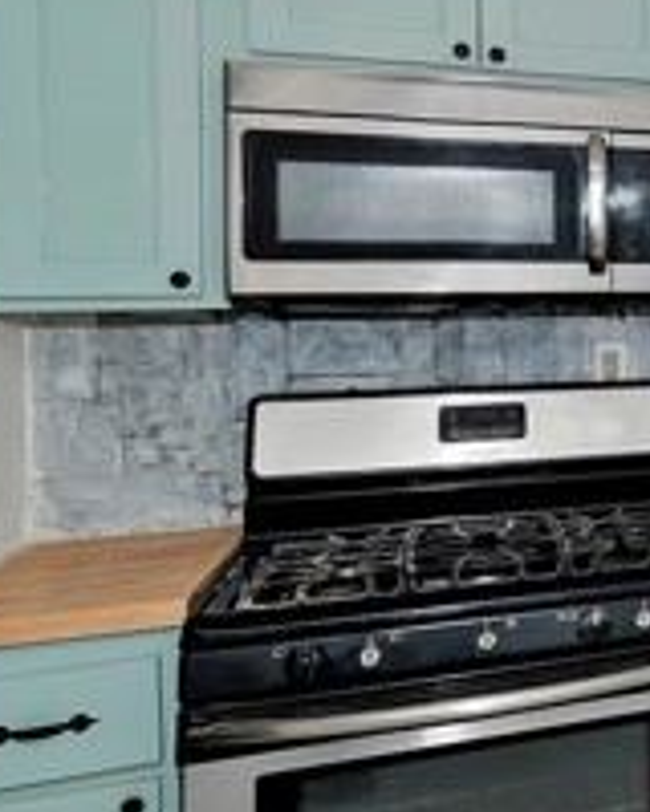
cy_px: 290
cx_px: 1109
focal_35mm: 45
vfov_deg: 40.8
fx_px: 1082
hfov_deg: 22.7
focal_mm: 10
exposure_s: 1/30
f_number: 8
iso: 400
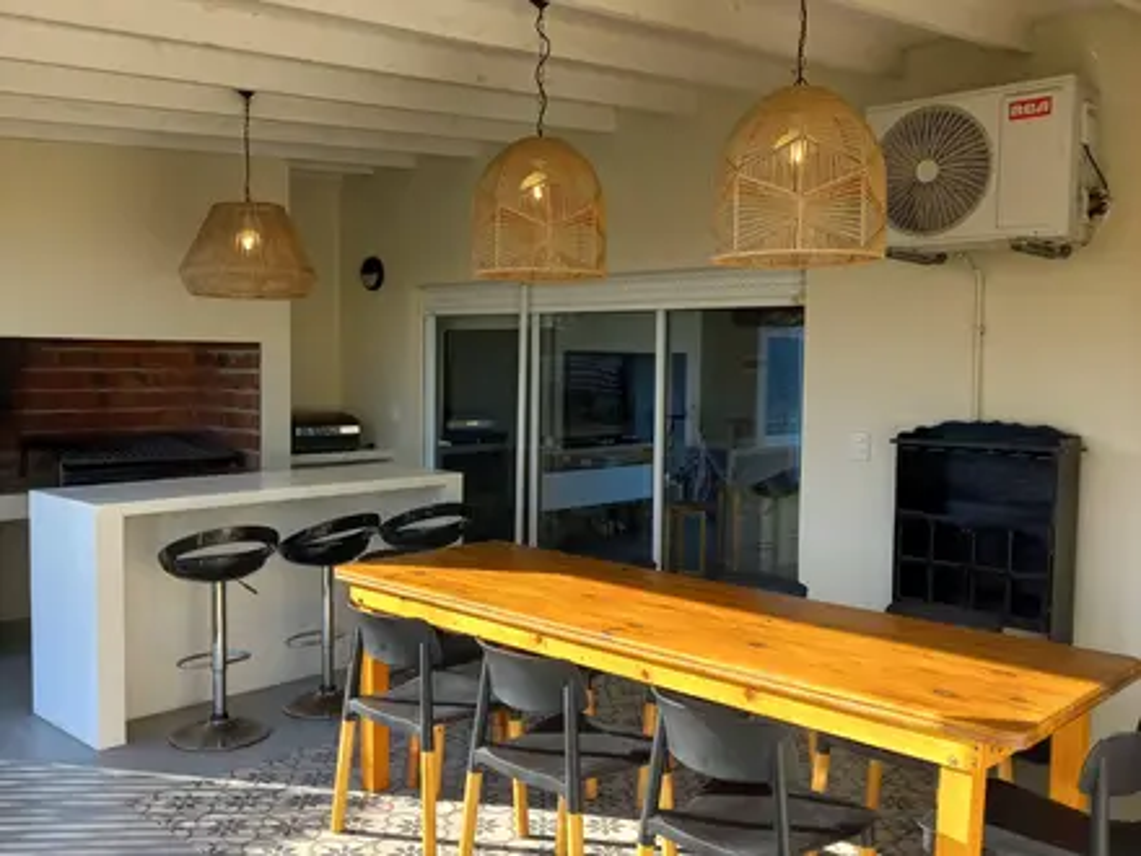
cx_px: 570
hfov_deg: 69.4
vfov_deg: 54.9
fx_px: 824
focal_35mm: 25
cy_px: 428
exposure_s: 1/217
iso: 25
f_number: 1.8
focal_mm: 4.6
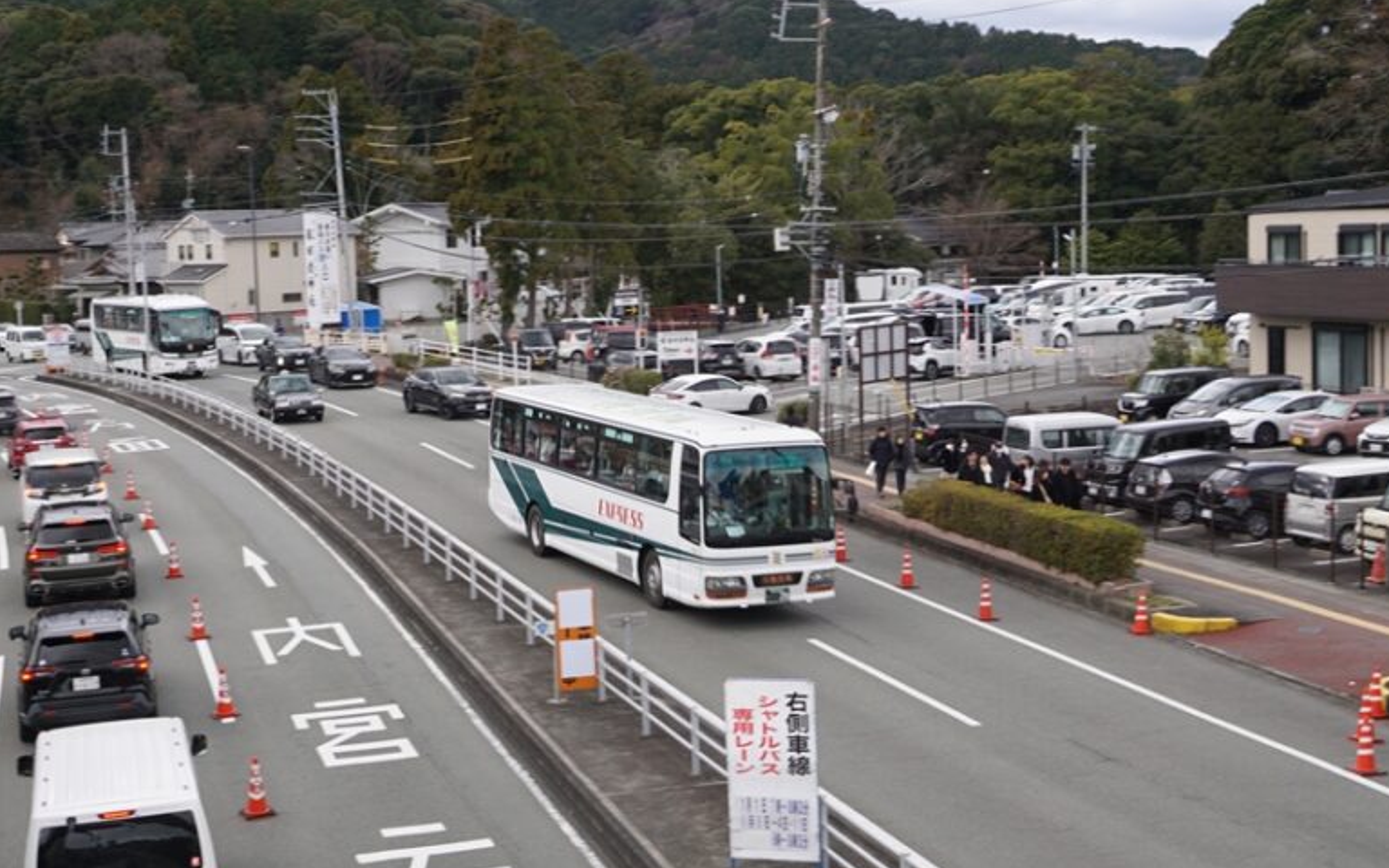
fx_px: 2006
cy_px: 463
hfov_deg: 38.2
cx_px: 633
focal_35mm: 53
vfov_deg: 24.4
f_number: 10
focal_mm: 26
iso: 100
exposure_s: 1/40
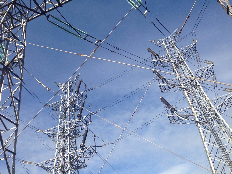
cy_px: 87
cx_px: 116
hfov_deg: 55.4
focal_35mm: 33
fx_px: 221
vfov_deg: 42.9
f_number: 2.4
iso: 50
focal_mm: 4.13
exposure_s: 1/1466
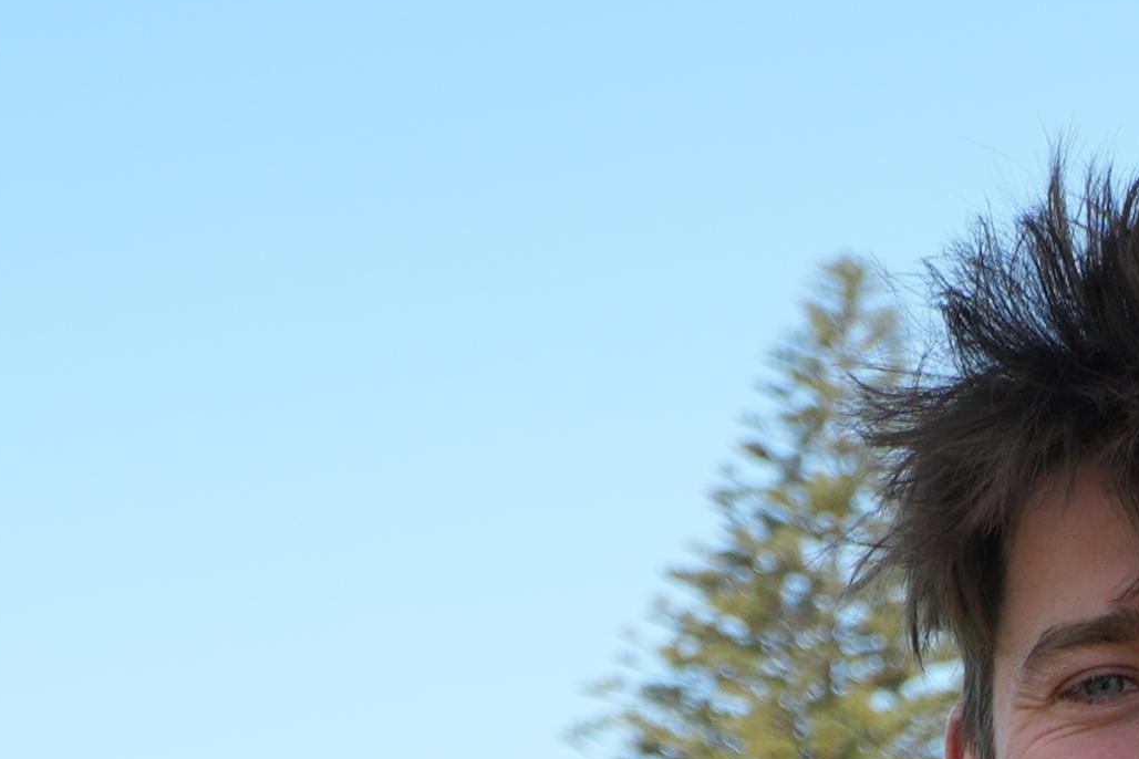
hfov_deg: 11.4
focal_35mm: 175
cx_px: 1511
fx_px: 5536
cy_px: 1564
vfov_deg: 7.5
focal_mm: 24
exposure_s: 1/500
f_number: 4.5
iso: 100
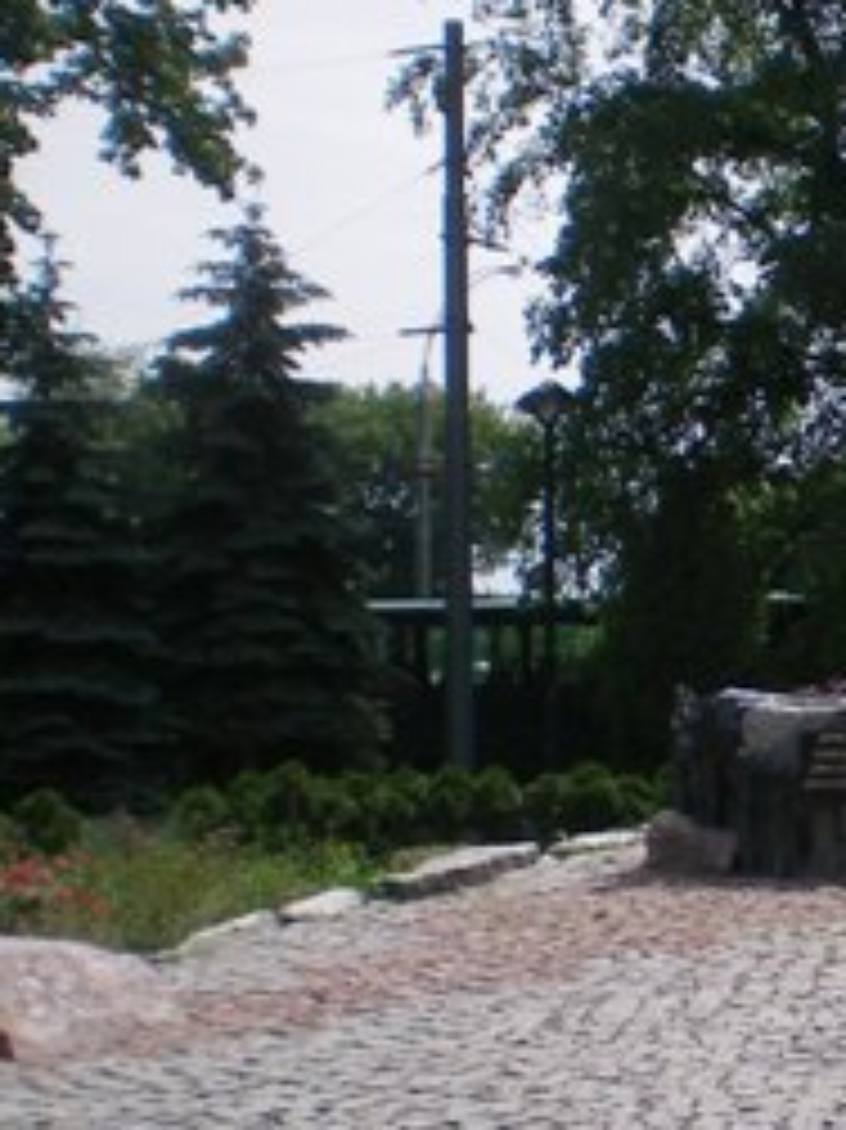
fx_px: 3164
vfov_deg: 20.0
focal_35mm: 97
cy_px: 914
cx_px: 954
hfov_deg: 14.8
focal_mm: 6.3
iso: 64
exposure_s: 1/640
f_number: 4.6
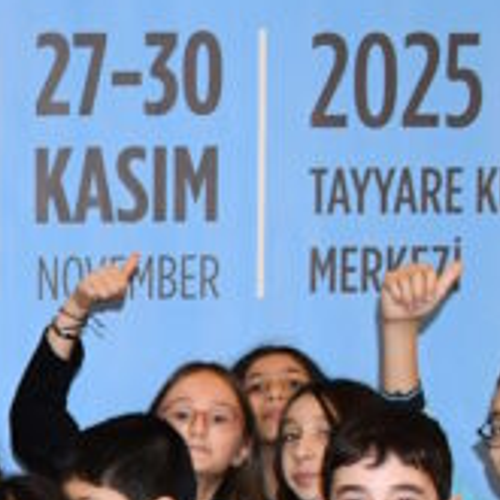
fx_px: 2321
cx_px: -488
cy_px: 705
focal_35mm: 142
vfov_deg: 11.9
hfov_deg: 11.2
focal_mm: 18
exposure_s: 1/125
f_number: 5.6
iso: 1250
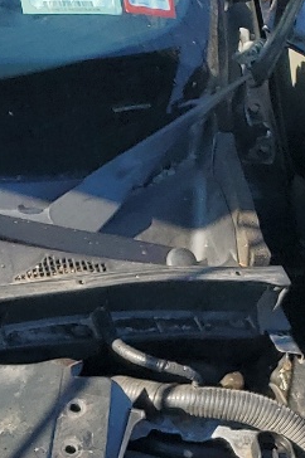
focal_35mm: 119
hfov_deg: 10.2
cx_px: -398
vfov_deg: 15.6
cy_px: 730
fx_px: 1515
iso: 50
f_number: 1.5
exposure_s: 1/1000
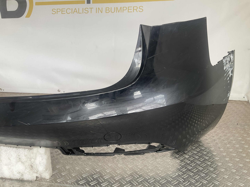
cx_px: 125
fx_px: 209
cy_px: 94
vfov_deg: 48.2
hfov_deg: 61.7
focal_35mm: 29
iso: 25
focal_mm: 3
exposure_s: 1/120
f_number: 1.8
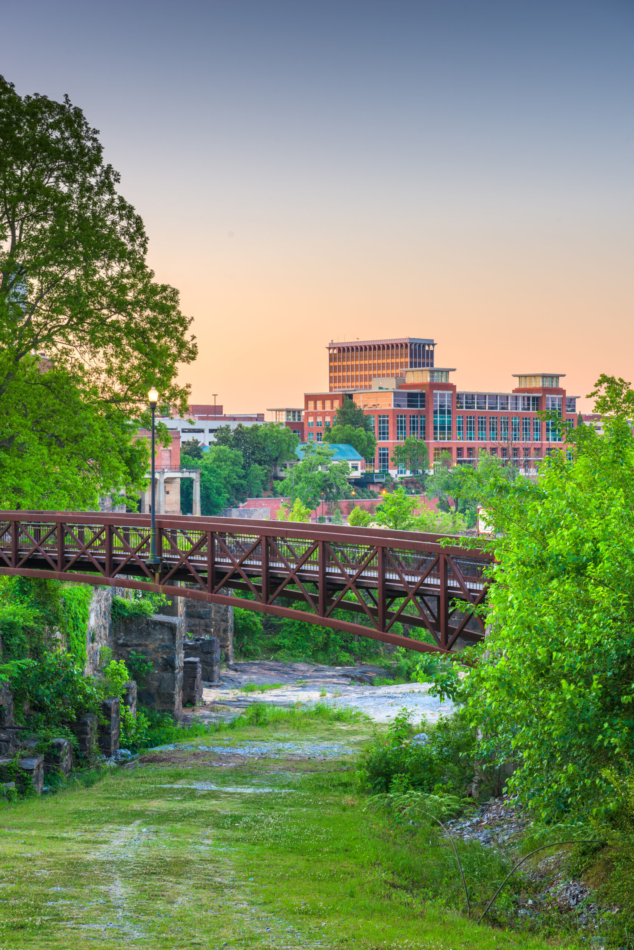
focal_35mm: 70
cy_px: 475
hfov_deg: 19.5
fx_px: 1847
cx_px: 317
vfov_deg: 28.8
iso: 64
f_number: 11
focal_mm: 70
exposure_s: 1.3
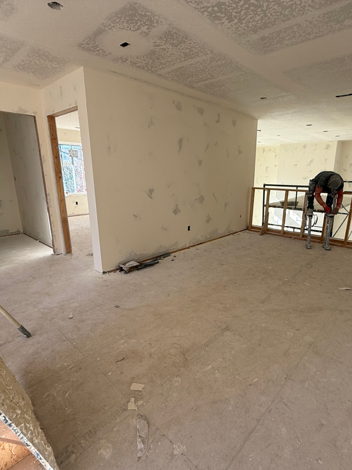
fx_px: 258
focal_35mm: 19
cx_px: 199
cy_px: 238
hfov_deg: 68.4
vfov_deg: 84.7
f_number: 2.2
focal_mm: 2.22
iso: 64
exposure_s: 1/176
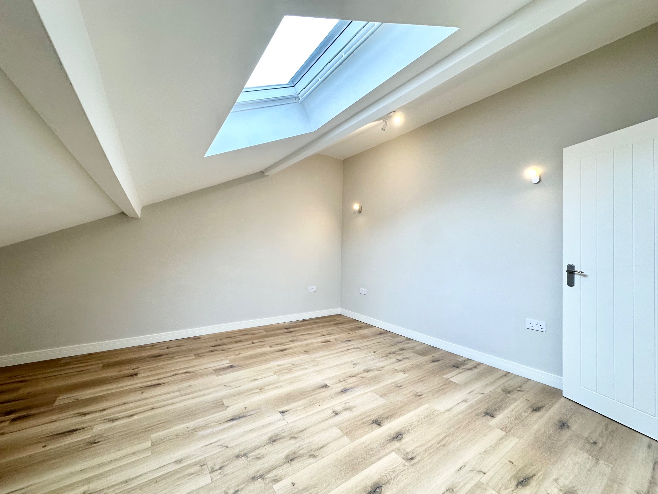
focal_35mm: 14
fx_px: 266
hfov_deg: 102.1
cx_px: 329
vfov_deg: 85.7
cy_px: 247
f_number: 2.2
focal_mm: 2.22
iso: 80
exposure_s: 1/100
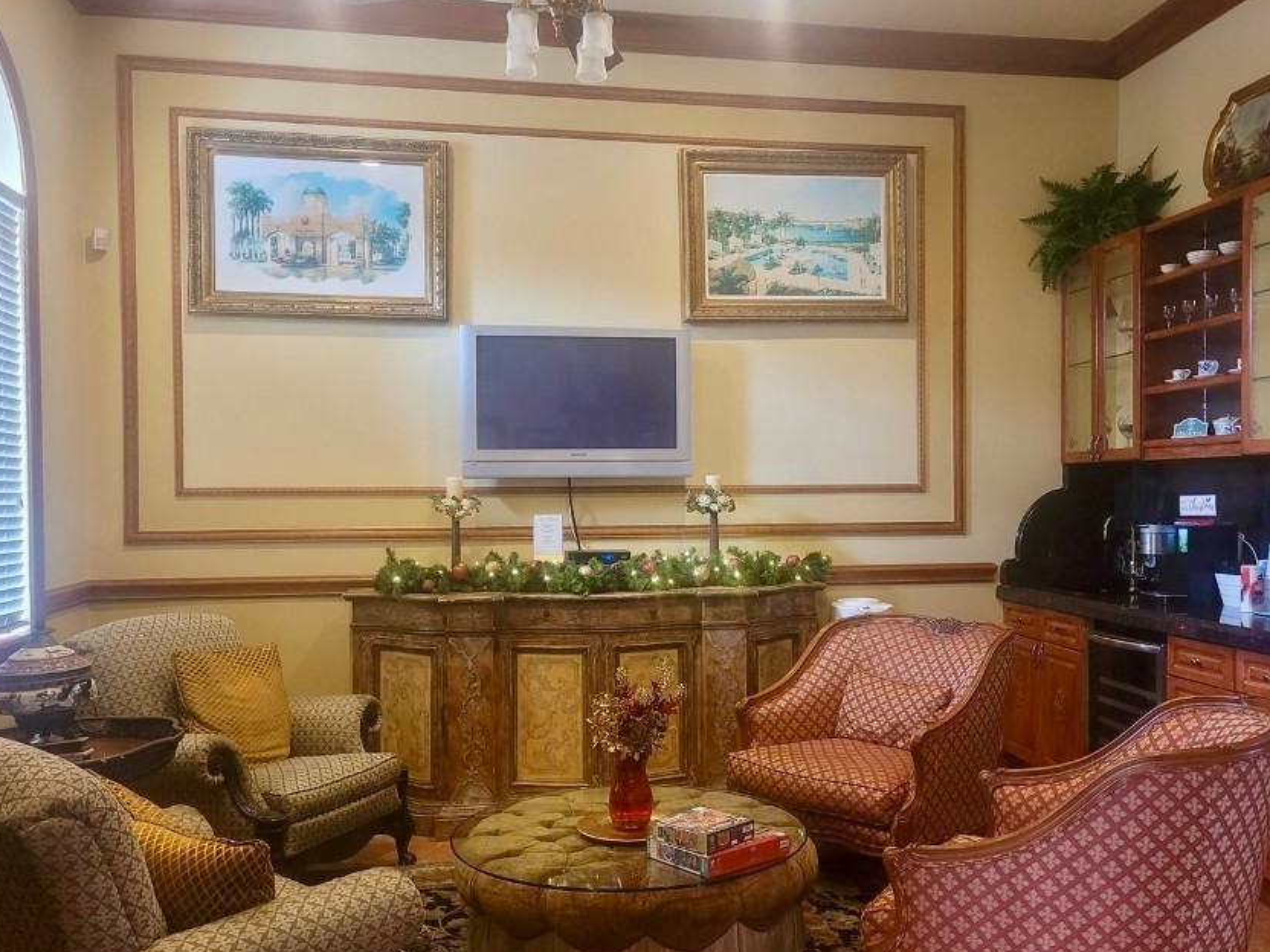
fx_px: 1174
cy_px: 532
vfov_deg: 44.1
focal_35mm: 32
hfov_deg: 56.8
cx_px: 662
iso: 320
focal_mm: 5.4
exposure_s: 1/40
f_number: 1.8
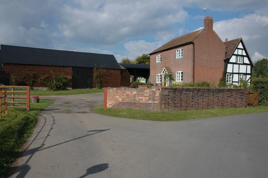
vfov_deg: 47.9
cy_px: 89
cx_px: 134
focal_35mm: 27
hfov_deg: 67.4
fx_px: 201
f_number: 10
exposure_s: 1/400
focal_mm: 18
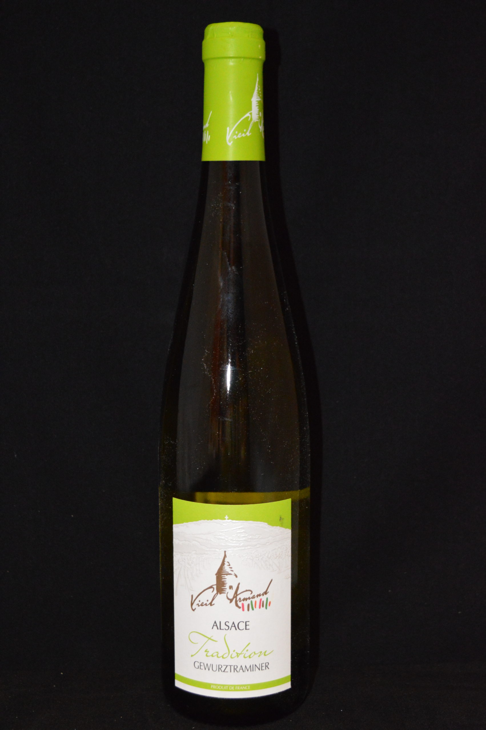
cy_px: 365
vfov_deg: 35.1
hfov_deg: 23.7
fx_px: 1156
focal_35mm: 57
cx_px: 243
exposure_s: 1/60
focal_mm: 38
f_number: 4.8
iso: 3200
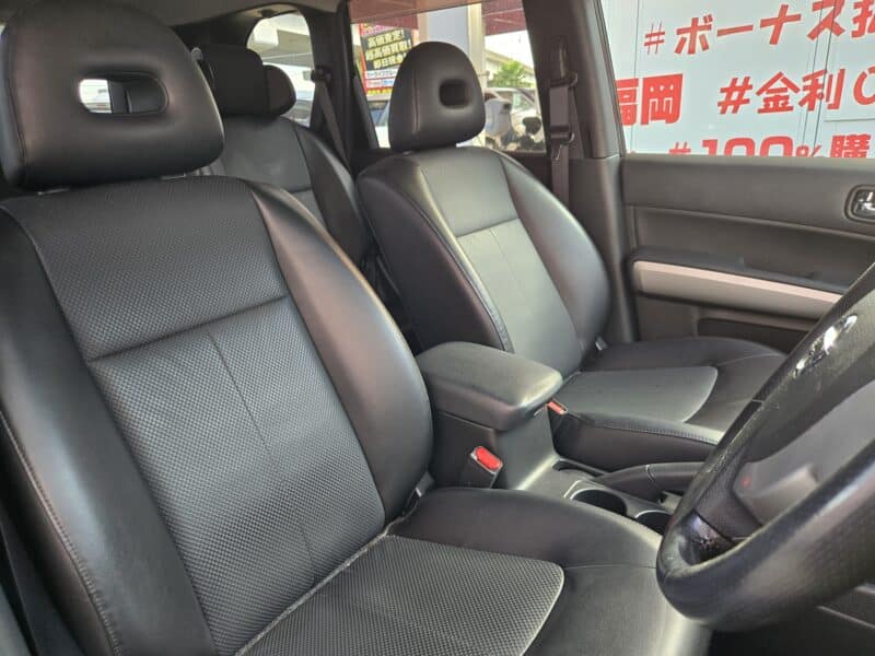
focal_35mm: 23
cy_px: 328
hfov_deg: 73.9
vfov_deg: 58.9
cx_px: 438
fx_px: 581
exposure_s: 1/180
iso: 160
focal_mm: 5.4
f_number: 1.8
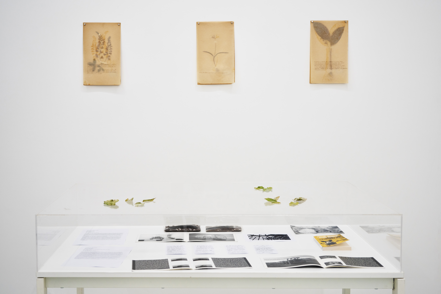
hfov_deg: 39.6
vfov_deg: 27.0
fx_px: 613
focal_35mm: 50
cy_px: 147
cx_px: 220
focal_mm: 50
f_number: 4
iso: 400
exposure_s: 1/160
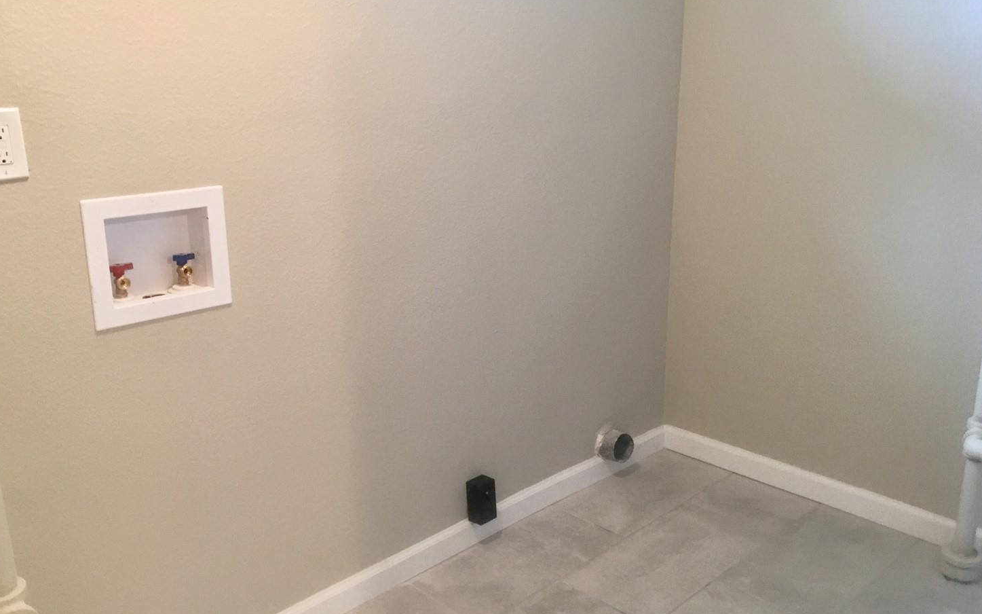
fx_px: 910
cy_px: 312
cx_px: 470
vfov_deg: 37.3
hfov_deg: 56.7
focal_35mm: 34
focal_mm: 4.15
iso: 64
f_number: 2.2
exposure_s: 1/15
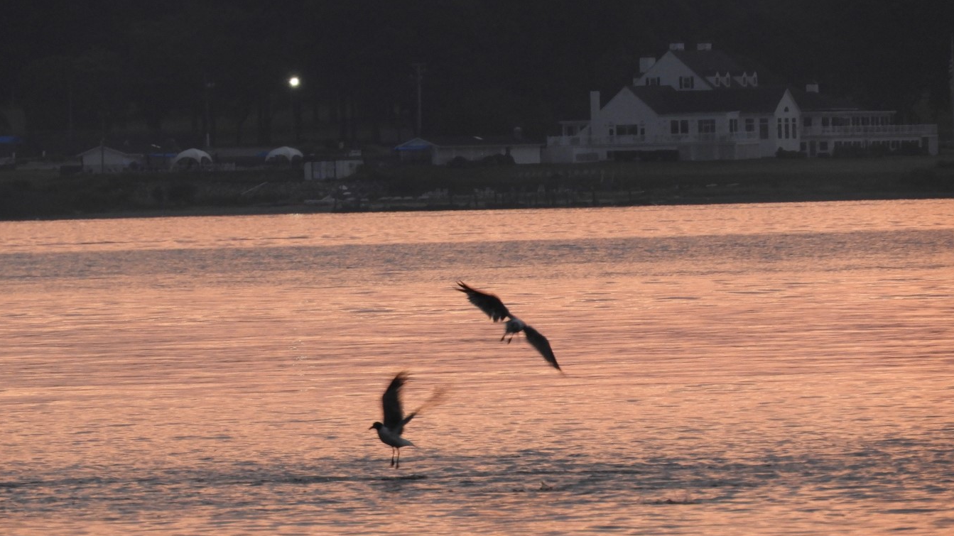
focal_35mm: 701
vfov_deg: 1.7
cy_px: 336
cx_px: 452
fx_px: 17730
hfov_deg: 3.1
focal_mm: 107.5
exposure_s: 1/60
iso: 400
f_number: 5.6
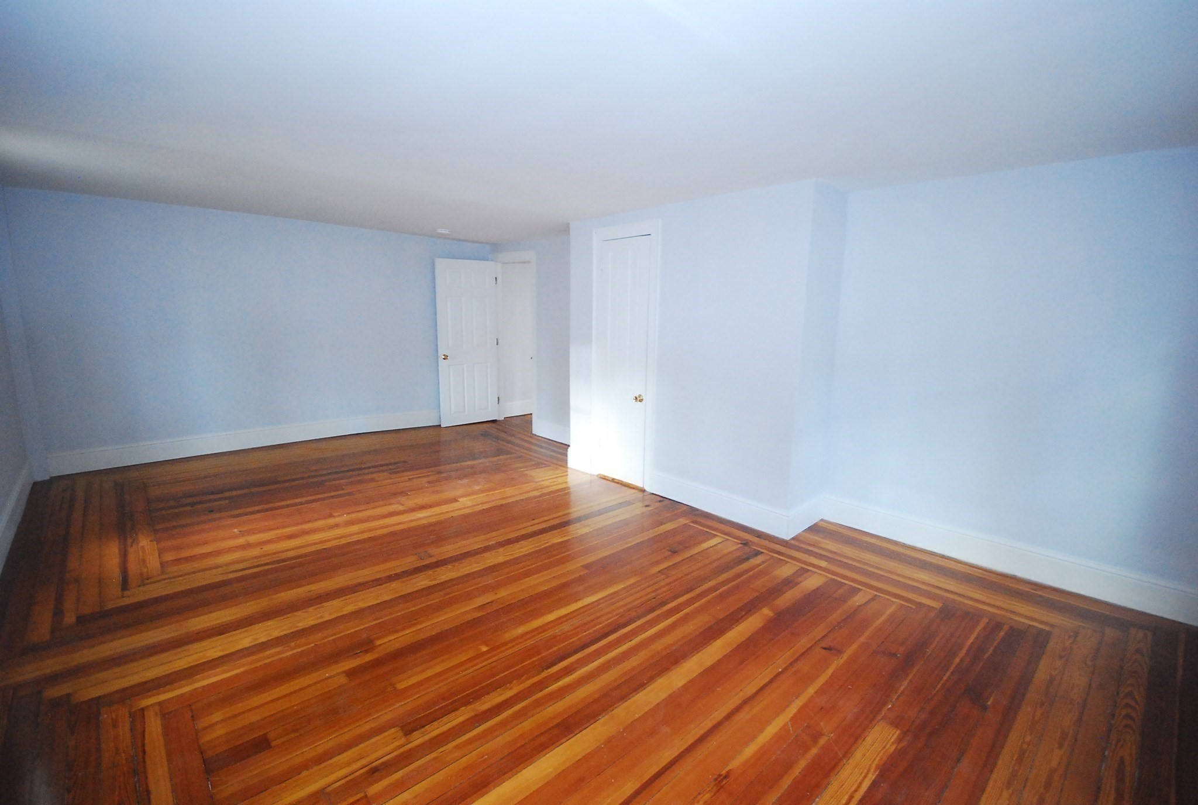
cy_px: 402
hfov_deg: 100.3
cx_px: 599
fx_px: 500
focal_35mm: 15
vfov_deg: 77.6
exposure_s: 1/30
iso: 1600
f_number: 4
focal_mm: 10
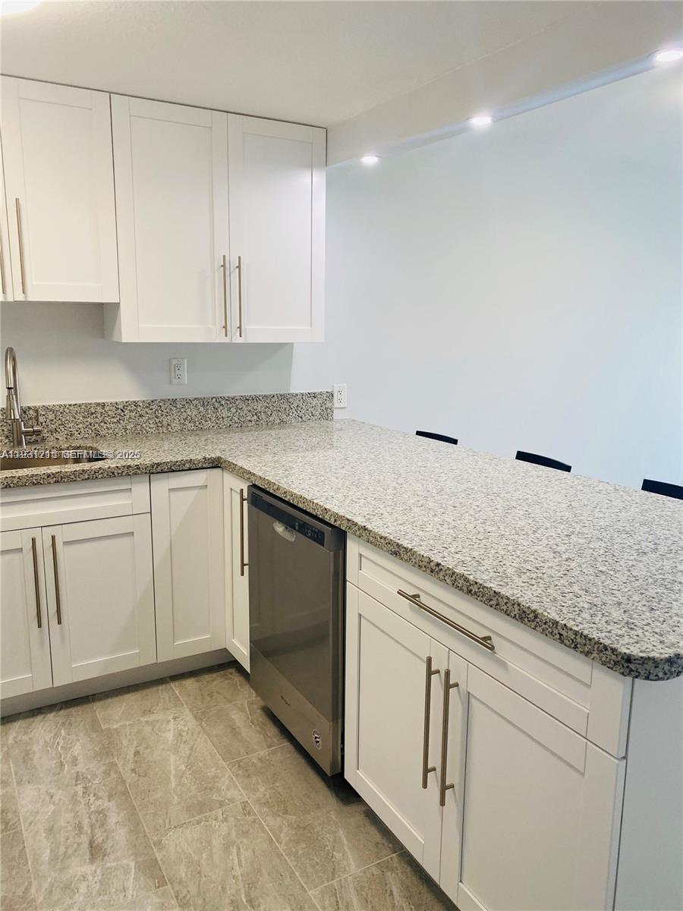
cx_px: 342
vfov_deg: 67.3
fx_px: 684
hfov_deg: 53.1
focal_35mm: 26
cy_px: 456
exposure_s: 1/120
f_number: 1.8
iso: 100
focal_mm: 4.25
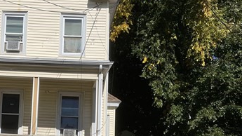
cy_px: 128
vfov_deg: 18.7
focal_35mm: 63
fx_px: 404
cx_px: 51
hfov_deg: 32.5
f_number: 1.6
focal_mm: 5.1
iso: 32
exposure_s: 1/8547
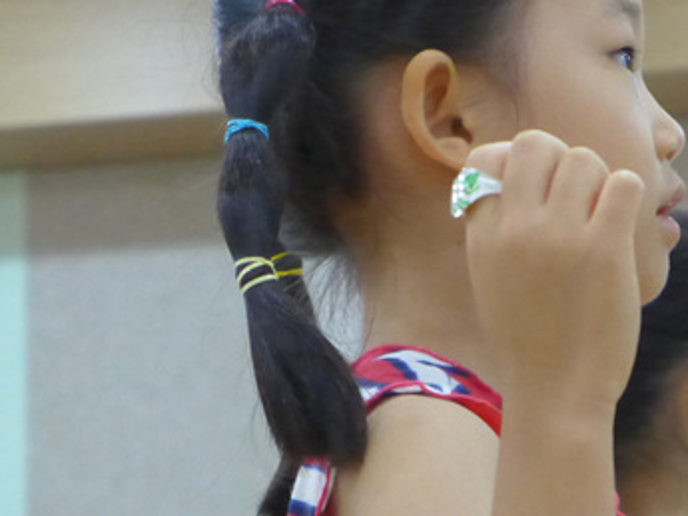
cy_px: 267
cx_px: 522
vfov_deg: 10.7
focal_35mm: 139
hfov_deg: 14.1
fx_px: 2764
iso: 1600
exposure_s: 1/400
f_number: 2.2
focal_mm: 14.7
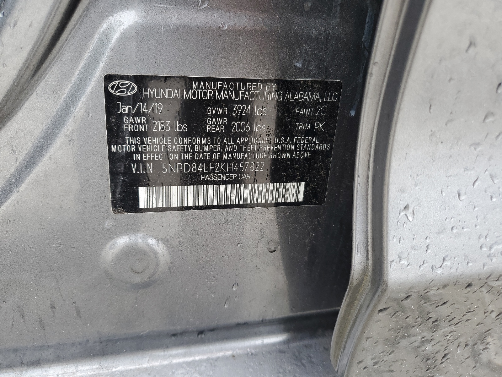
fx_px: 377
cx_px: 251
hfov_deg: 67.3
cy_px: 188
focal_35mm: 26
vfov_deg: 53.1
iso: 54
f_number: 1.5
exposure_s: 1/120
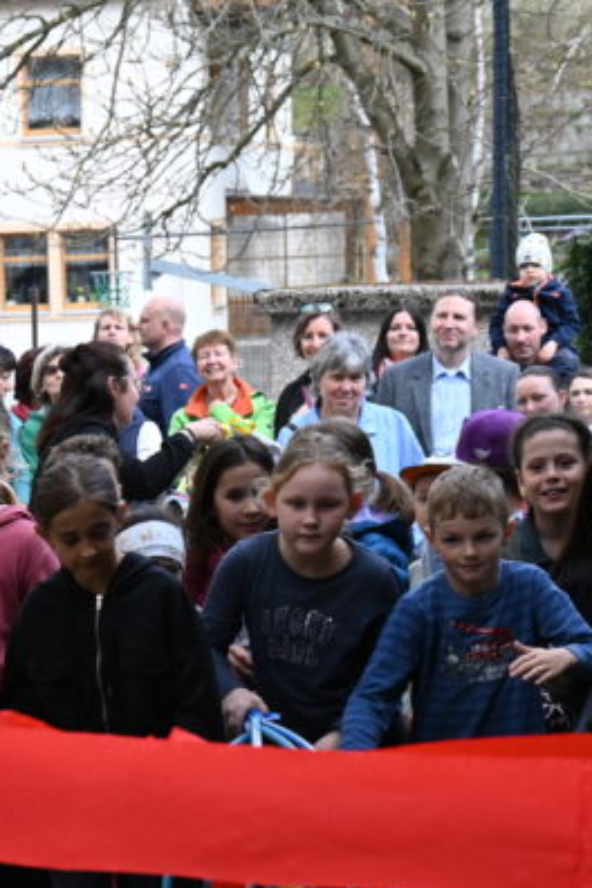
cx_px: -76
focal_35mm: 137
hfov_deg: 9.9
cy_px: 694
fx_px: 3379
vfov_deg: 14.9
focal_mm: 53
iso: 250
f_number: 5.6
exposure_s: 1/250
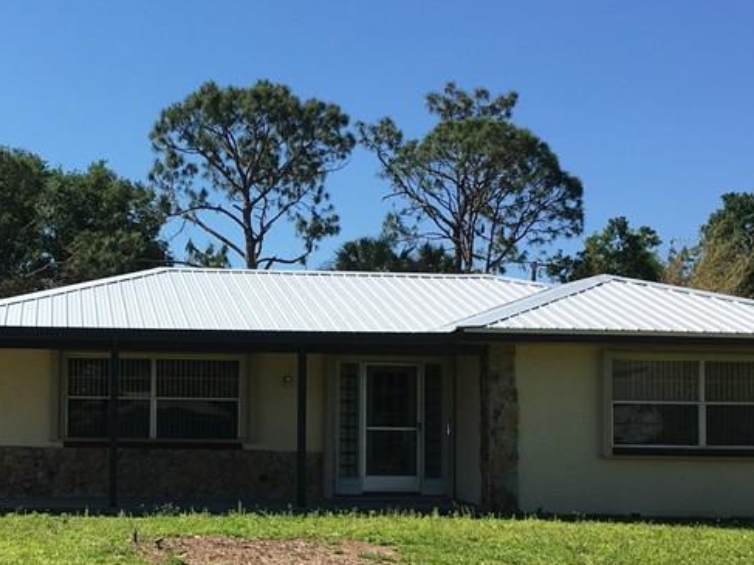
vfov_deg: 23.9
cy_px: 373
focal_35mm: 61
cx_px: 181
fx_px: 1328
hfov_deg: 31.1
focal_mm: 4.15
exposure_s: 1/1479
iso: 25
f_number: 2.2
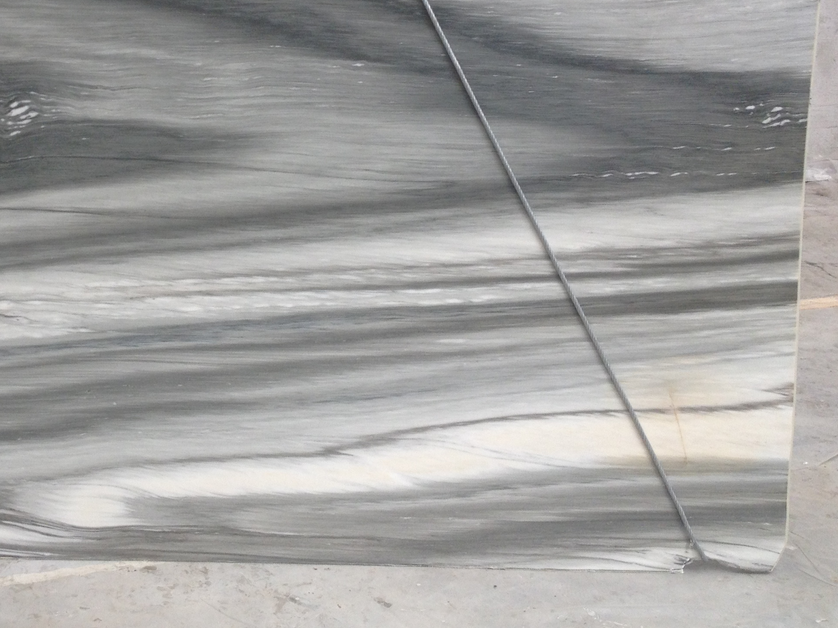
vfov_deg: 24.6
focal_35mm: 59
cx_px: 223
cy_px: 168
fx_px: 1428
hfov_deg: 32.2
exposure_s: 1/40
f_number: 2.4
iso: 80
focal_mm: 4.28
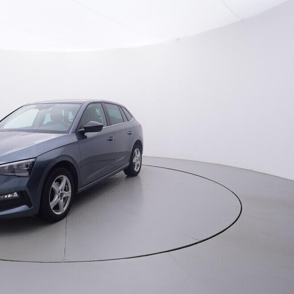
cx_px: 68
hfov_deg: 51.8
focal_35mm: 30
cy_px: 148
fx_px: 285
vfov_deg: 54.6
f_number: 5
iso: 200
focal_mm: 15
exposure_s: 1/80
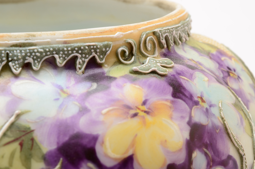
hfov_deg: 24.7
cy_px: 84
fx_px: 583
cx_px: 128
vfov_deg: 16.5
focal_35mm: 82
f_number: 20
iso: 100
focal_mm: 55
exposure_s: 1/160
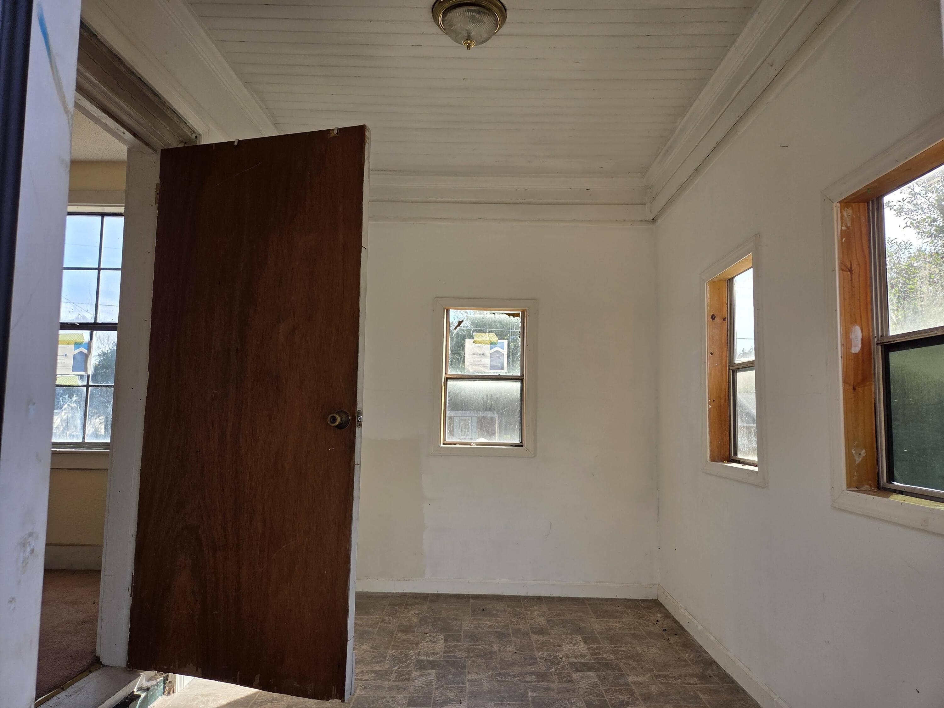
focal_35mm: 23
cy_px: 354
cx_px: 472
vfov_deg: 58.9
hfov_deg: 73.9
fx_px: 627
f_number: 1.8
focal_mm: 5.4
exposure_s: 1/900
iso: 80
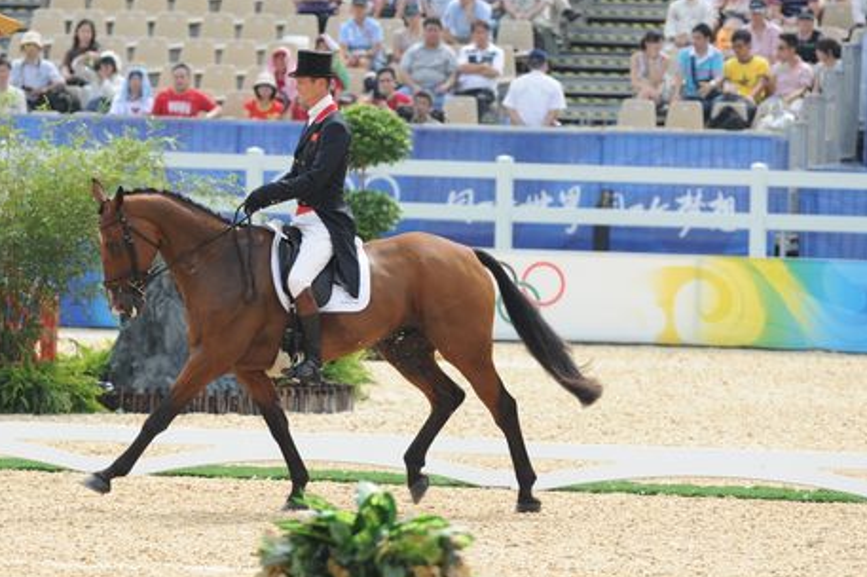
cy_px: 302
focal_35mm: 420
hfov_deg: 4.9
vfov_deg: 3.3
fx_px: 10107
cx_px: 267
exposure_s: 1/2500
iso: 640
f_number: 5
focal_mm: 300
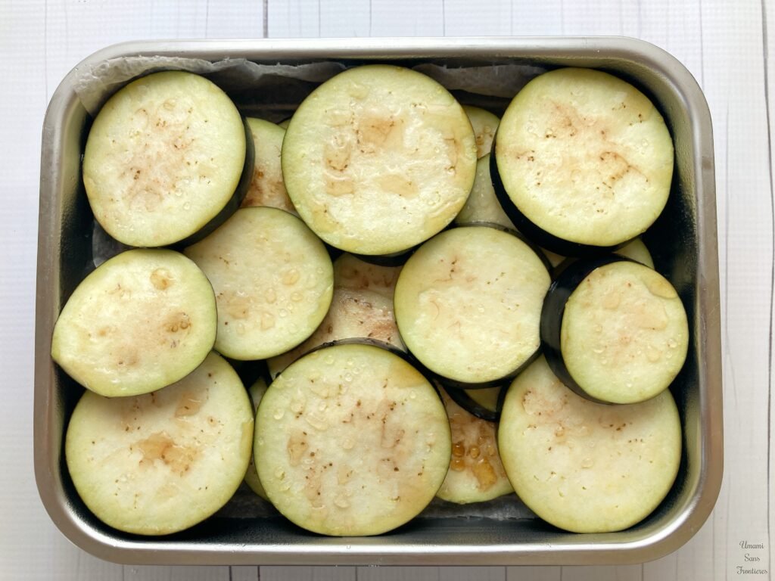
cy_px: 290
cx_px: 388
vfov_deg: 49.7
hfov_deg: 63.4
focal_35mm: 28
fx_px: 627
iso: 32
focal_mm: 3.99
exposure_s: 1/100
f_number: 1.8
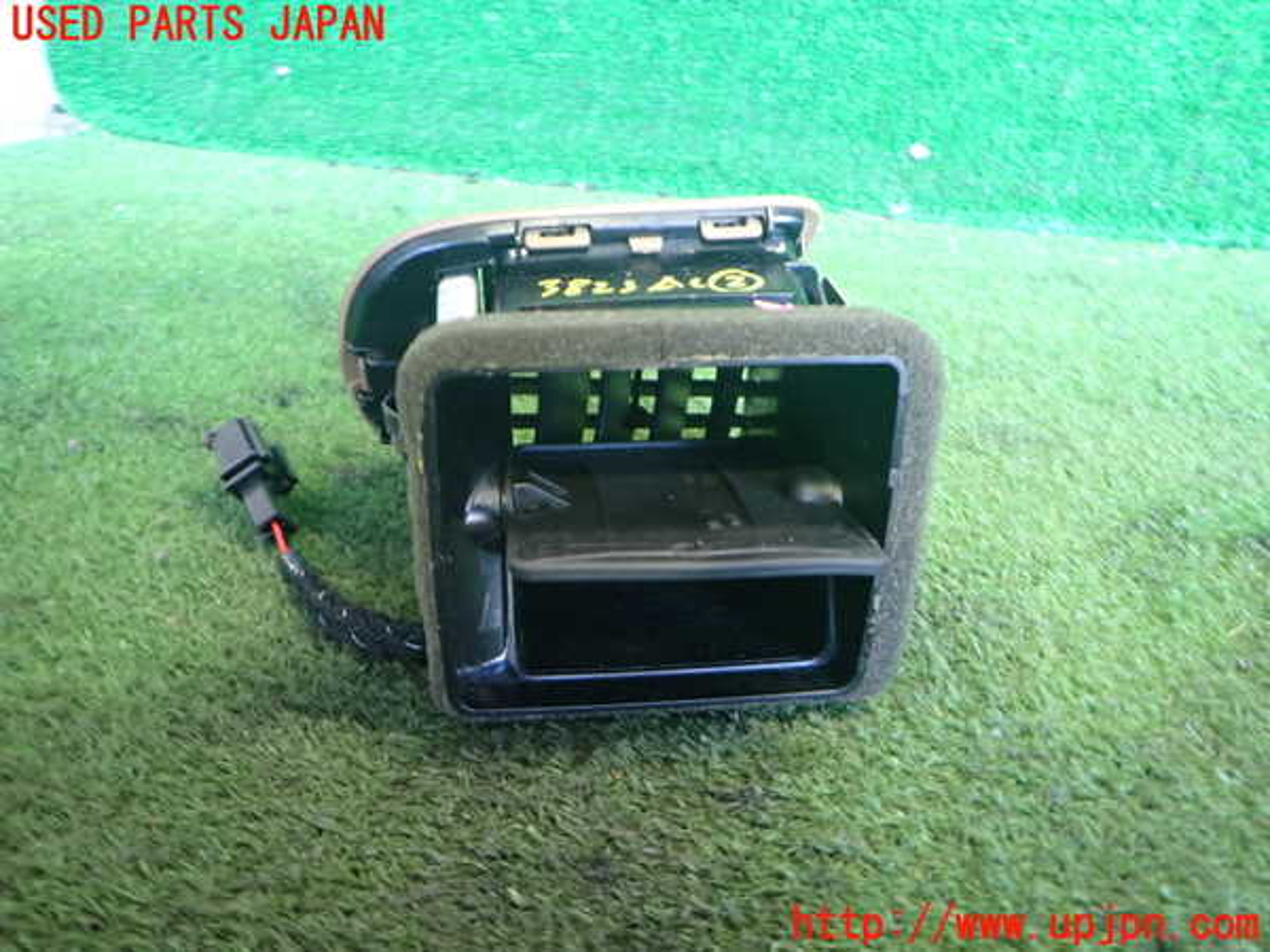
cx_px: 635
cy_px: 476
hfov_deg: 69.4
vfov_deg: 54.9
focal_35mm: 25
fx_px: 917
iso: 500
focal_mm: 4.5
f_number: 2
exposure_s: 1/30
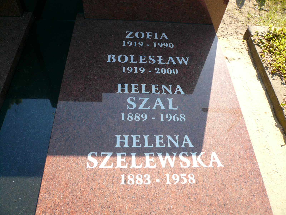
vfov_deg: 49.7
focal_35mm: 28
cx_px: 143
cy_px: 108
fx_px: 231
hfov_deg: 63.4
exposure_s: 1/500
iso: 100
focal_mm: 4.6
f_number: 2.8
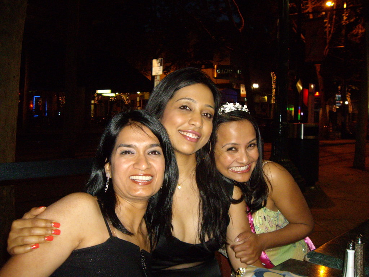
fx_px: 405
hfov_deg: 49.0
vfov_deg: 37.7
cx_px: 184
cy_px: 138
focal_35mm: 38
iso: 400
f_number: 2.7
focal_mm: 6.2
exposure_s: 1/40
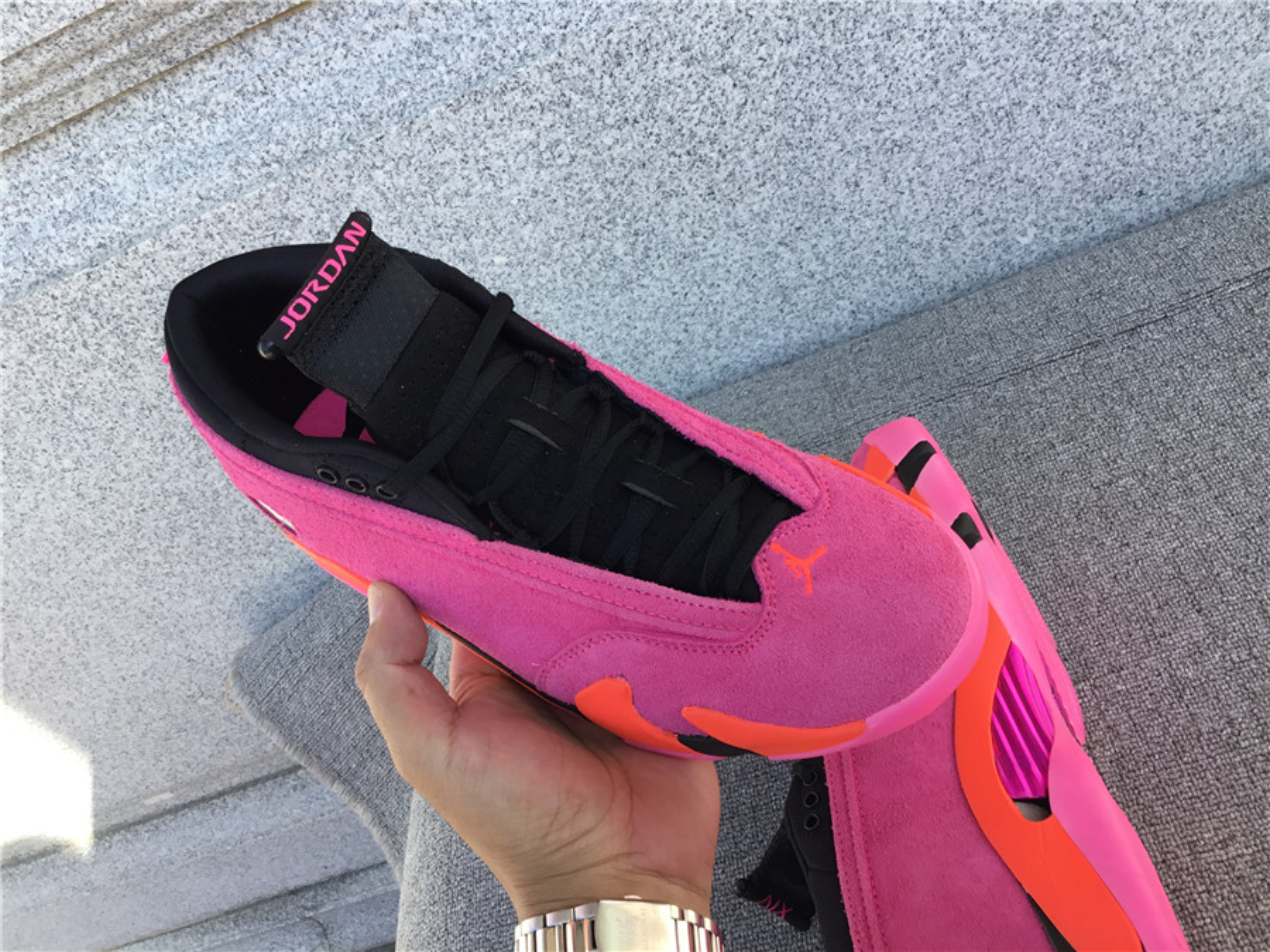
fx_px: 1137
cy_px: 476
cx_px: 635
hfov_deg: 58.4
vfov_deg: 45.4
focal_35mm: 31
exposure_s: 1/218
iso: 25
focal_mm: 3.3
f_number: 2.4
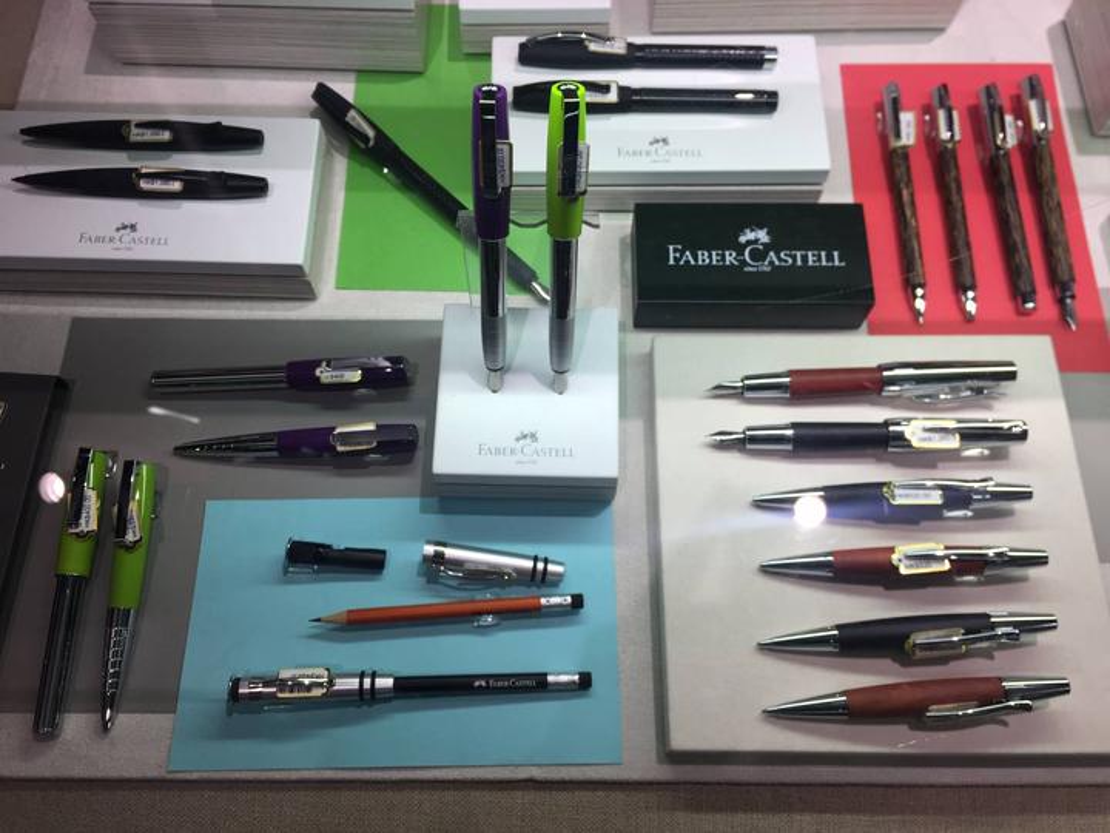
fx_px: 930
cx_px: 555
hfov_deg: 61.7
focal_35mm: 29
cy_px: 416
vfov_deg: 48.2
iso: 32
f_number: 2.2
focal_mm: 4.15
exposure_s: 1/50
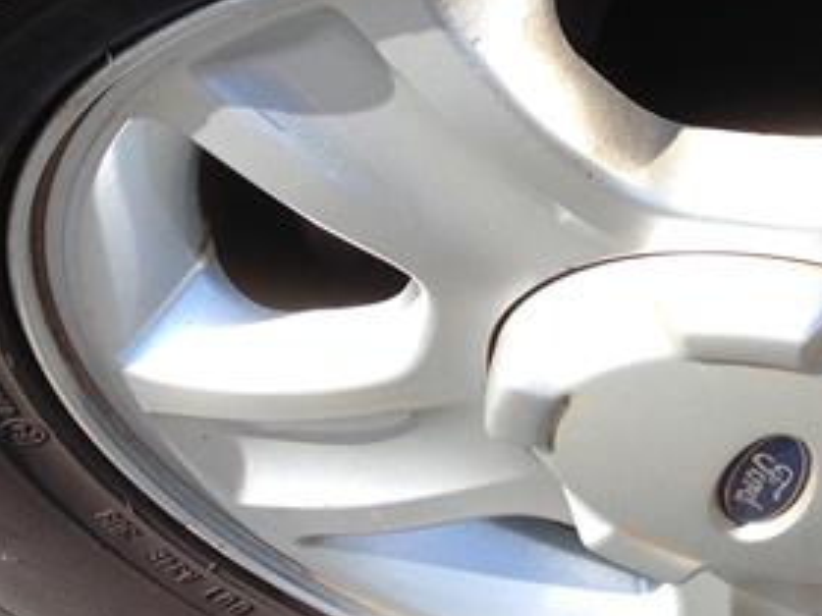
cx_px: 748
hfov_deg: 16.1
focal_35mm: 121
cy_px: 65
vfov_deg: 12.2
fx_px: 2872
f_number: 2.4
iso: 50
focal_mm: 4.13
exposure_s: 1/467
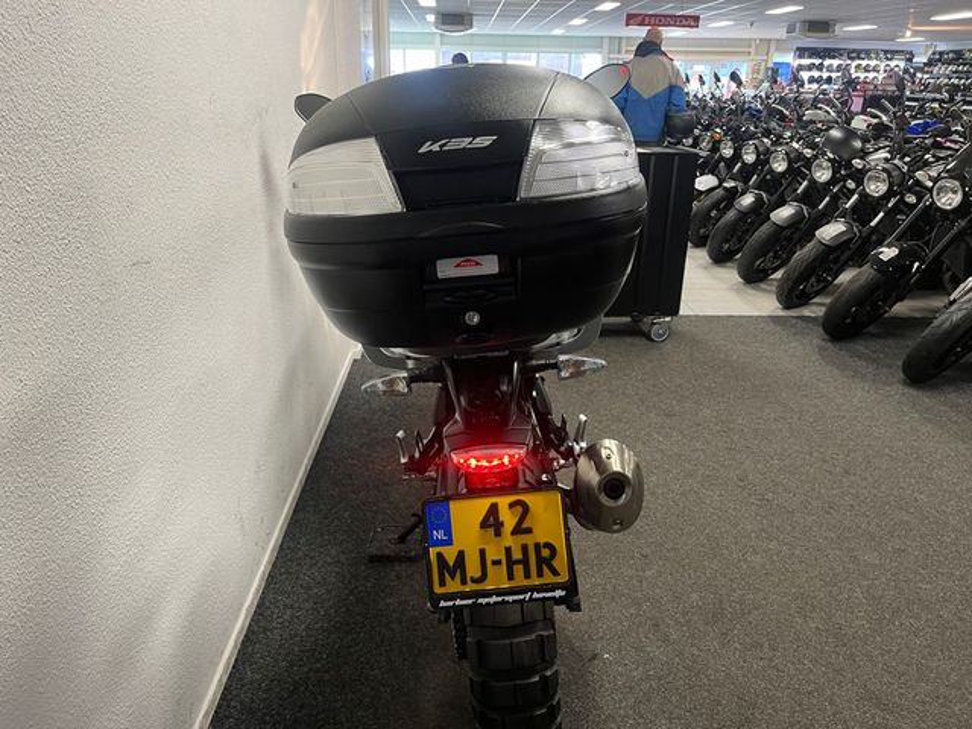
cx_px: 486
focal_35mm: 26
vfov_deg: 53.1
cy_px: 364
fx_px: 730
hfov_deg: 67.3
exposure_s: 1/50
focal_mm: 5.1
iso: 100
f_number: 1.6
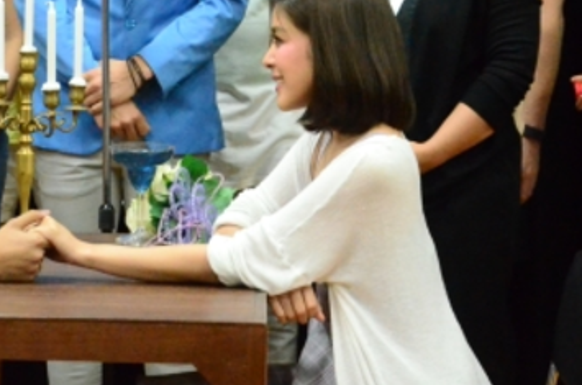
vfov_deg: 7.1
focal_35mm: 191
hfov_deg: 10.8
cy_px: 36
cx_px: 184
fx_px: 3081
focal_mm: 58
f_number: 5
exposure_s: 1/60
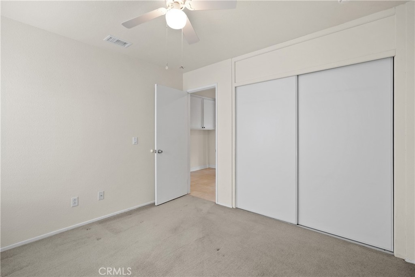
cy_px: 138
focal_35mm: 16
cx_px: 208
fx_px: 184
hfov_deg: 96.7
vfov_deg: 73.8
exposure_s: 1/15
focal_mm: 16
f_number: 4
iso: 1000
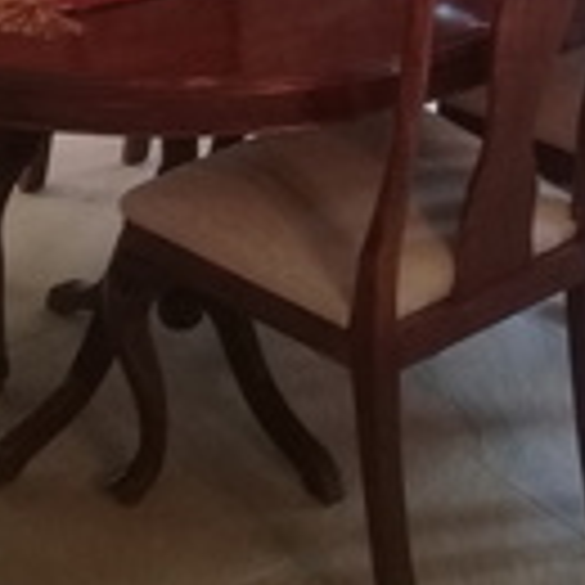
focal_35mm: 96
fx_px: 1836
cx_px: 268
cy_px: -79
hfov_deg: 18.1
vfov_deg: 17.4
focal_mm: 3.3
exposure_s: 1/20
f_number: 2.2
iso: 200
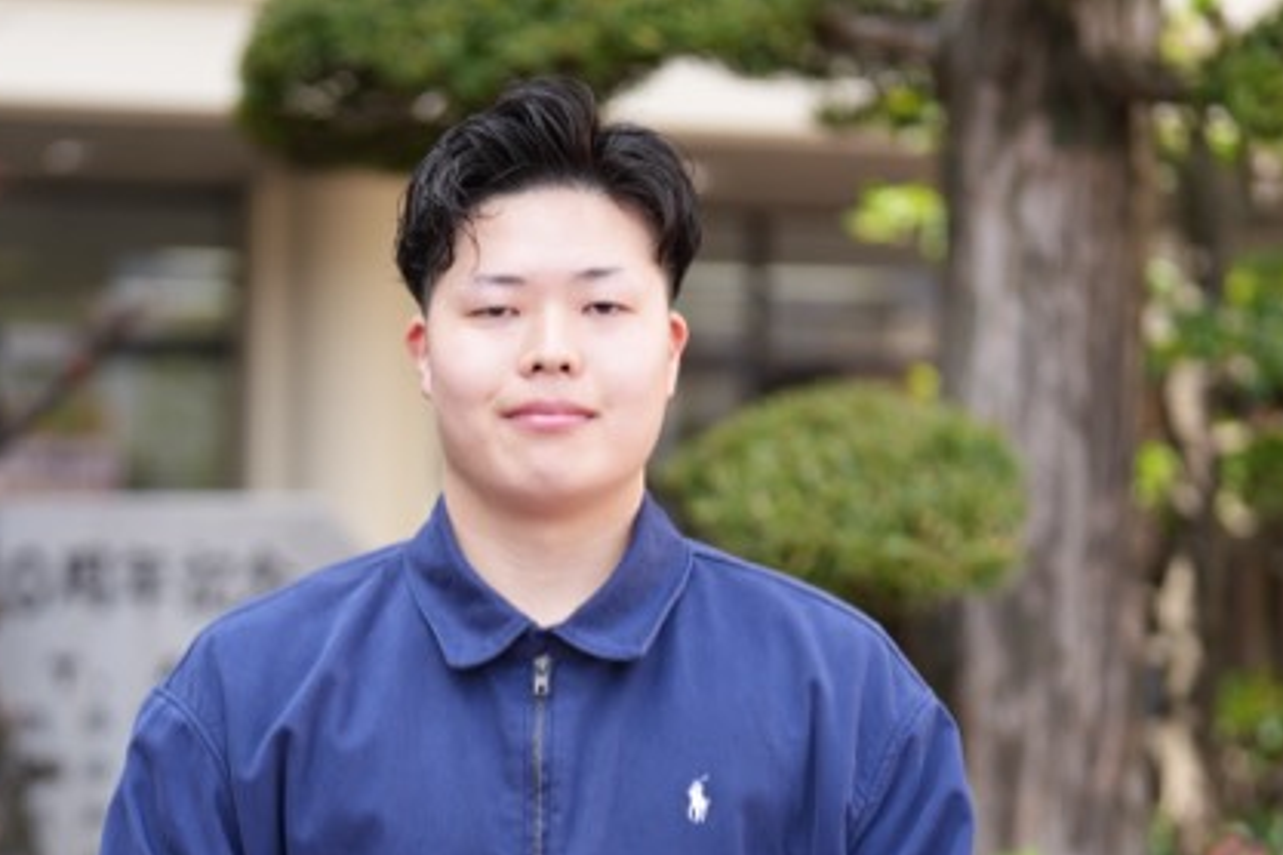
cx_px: 495
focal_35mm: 96
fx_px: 3421
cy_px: 718
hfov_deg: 21.2
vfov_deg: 14.2
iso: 100
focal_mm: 50
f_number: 1.4
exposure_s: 1/1000
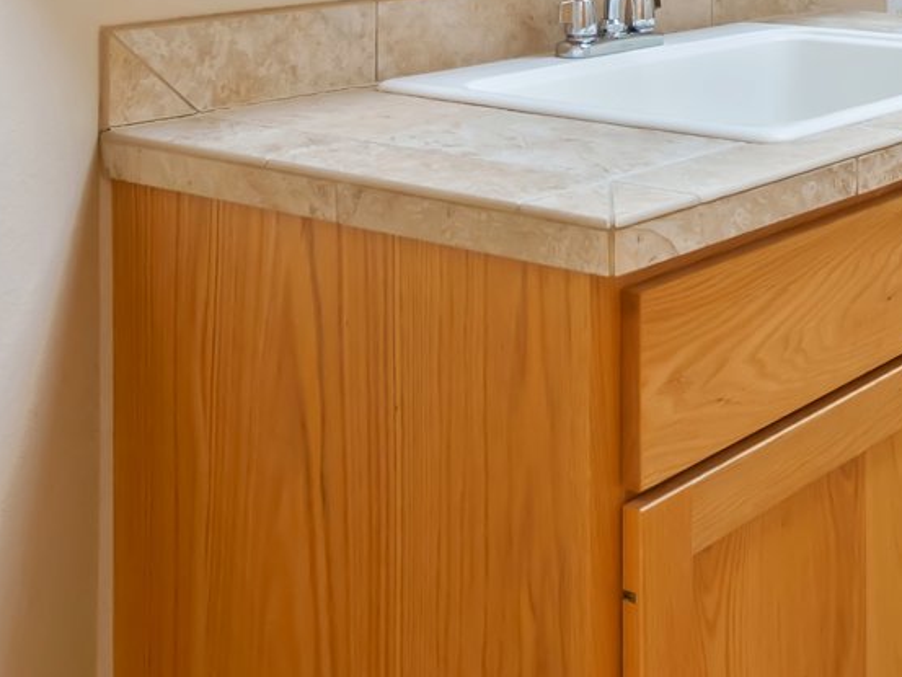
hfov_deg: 30.1
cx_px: 1003
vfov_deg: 23.3
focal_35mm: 57
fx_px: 1486
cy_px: -151
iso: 1600
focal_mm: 16
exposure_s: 1/13
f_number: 7.1
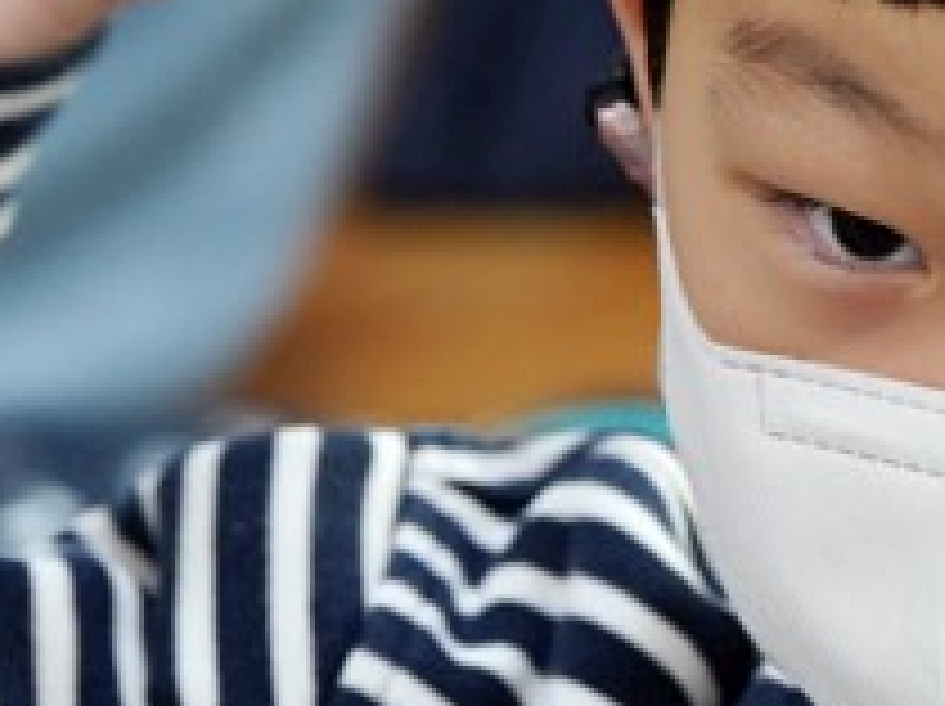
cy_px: 612
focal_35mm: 429
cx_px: 932
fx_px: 11698
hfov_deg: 4.6
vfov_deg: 3.5
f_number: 4
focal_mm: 104
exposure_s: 1/160
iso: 1600
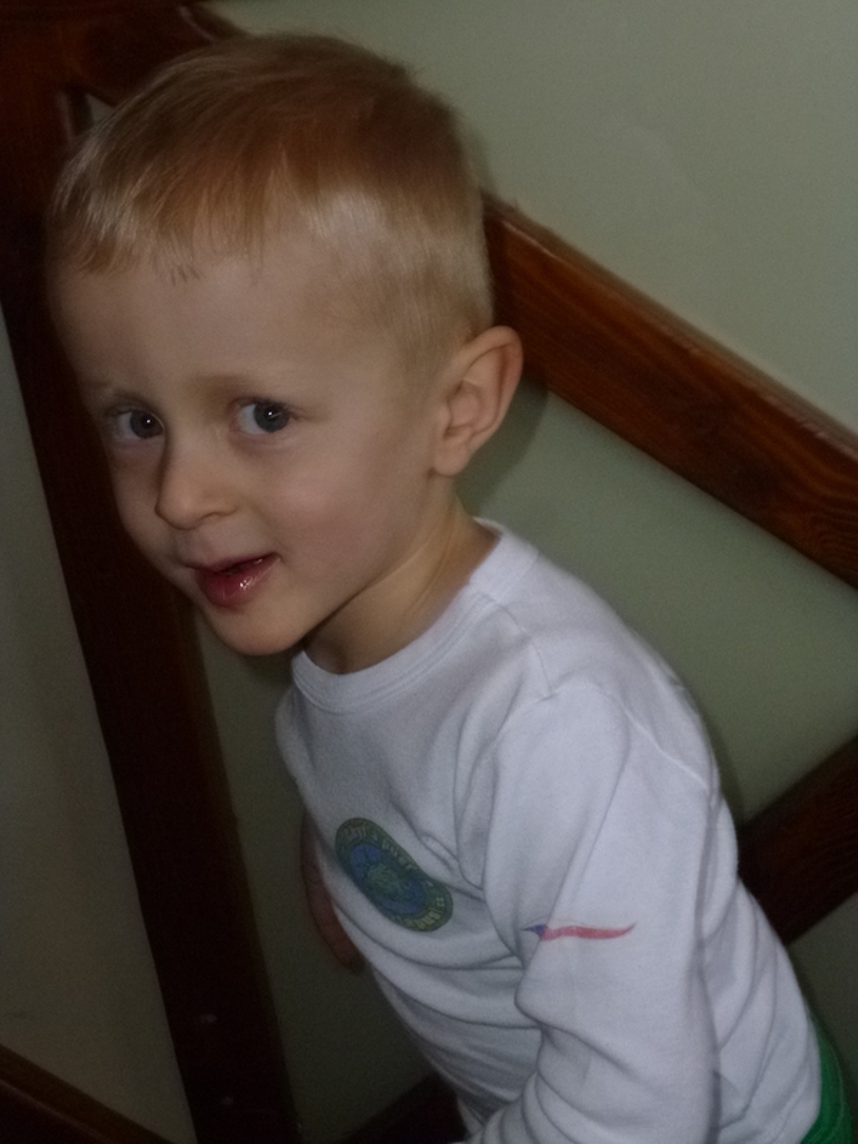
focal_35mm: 52
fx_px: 1719
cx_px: 429
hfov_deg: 28.0
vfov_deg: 36.8
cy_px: 572
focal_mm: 9.2
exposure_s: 1/125
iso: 400
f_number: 4.1
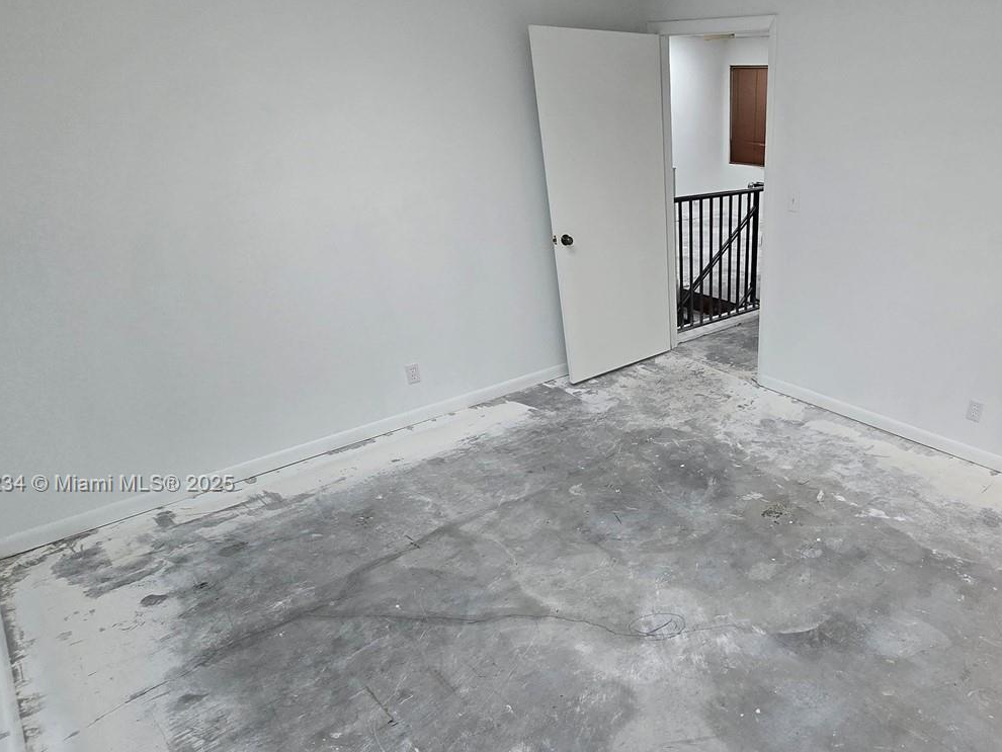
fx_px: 608
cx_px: 720
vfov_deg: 62.3
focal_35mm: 21
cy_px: 485
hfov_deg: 74.7
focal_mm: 2.2
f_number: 2.2
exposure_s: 1/120
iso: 100
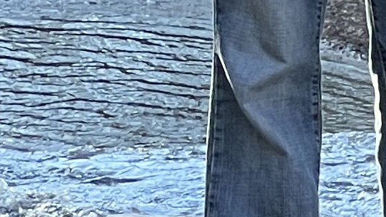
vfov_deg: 1.9
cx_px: 795
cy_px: -218
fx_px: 6448
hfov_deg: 3.4
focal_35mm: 630
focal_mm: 9
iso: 50
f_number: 2.8
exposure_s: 1/99
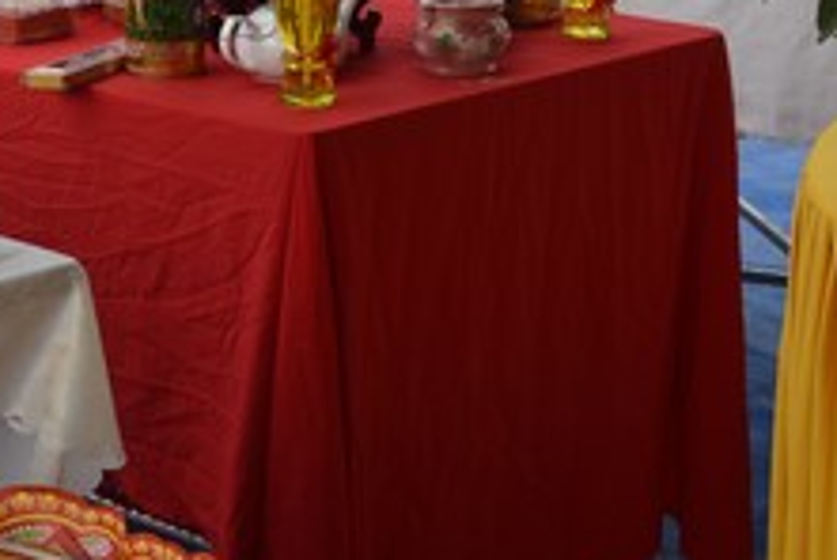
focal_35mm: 100
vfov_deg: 13.3
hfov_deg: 20.4
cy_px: -163
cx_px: 417
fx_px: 2328
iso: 220
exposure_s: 1/250
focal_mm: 34
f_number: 8
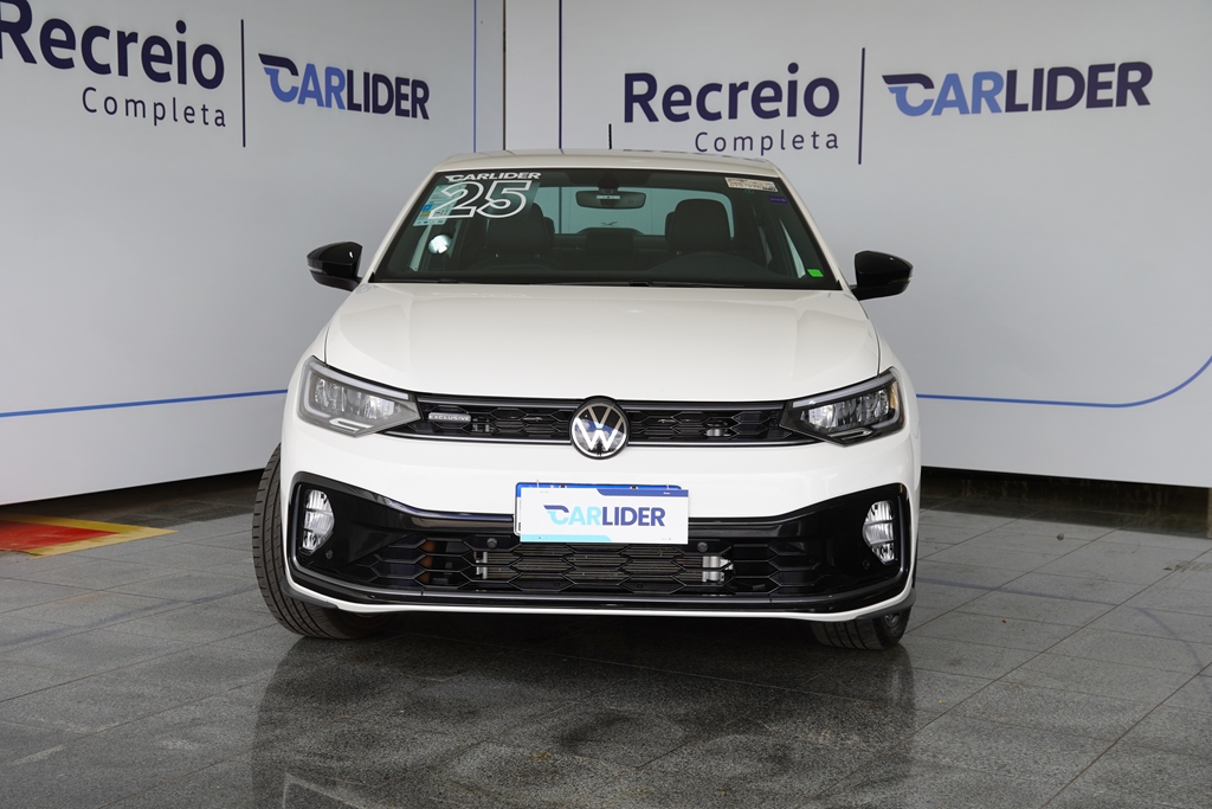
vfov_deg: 25.8
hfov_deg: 37.8
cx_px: 606
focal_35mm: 52
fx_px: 1768
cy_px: 404
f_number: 5
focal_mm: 35
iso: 100
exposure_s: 1/100
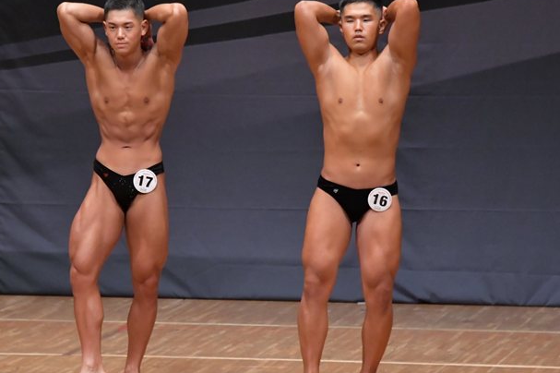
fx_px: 5364
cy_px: 199
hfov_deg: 6.0
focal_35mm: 345
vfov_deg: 4.0
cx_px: 210
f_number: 5.6
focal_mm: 180
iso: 6400
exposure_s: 1/400
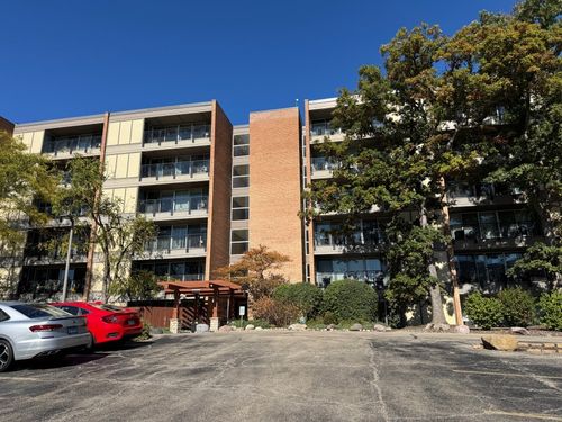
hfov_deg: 71.6
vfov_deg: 56.8
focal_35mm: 24
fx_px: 390
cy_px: 211
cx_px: 281
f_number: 1.78
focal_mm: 6.76
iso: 80
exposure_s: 1/4608
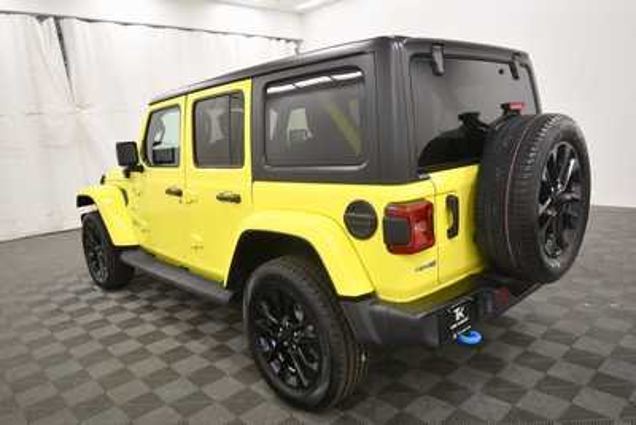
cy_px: 212
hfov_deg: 71.5
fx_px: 442
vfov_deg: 51.3
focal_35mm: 25
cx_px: 318
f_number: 5.3
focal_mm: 17
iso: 900
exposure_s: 1/125
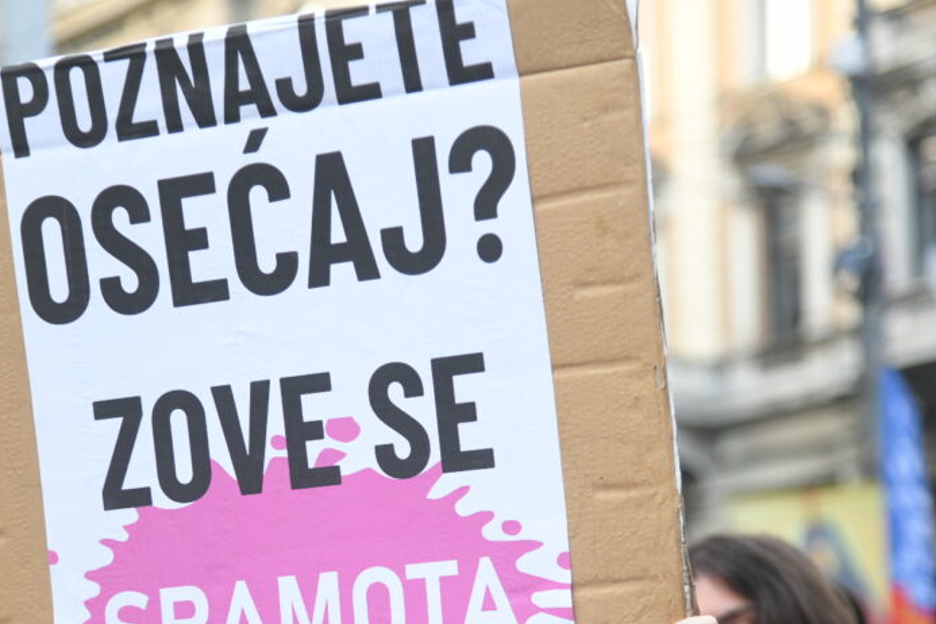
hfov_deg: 15.1
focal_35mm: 136
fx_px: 3536
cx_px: 397
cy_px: 419
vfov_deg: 10.1
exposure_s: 1/500
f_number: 4
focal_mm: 92
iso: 1000
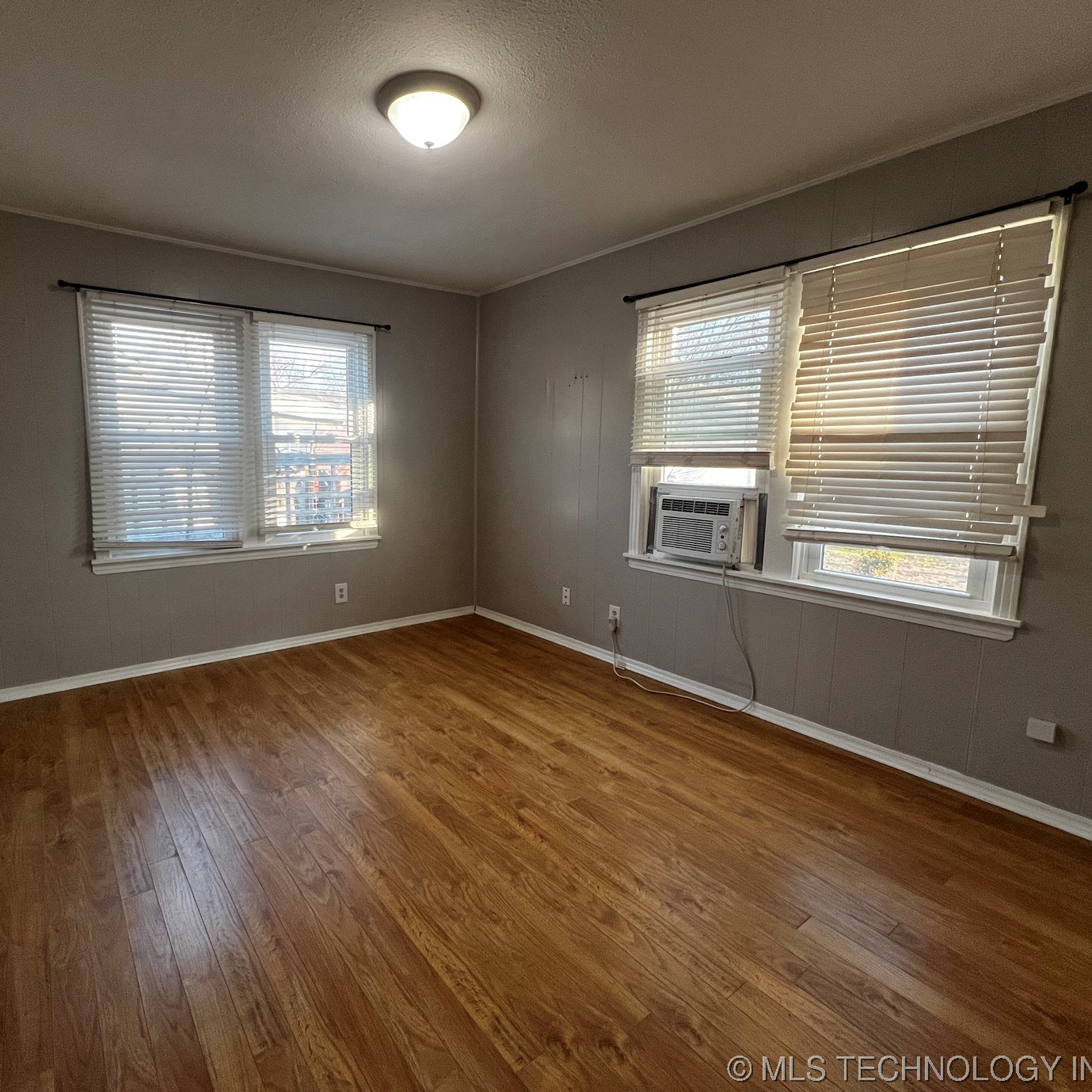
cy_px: 532
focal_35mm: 16
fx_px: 571
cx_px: 454
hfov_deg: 86.7
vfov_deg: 87.4
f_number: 1.8
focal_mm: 1.57
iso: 160
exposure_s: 1/99
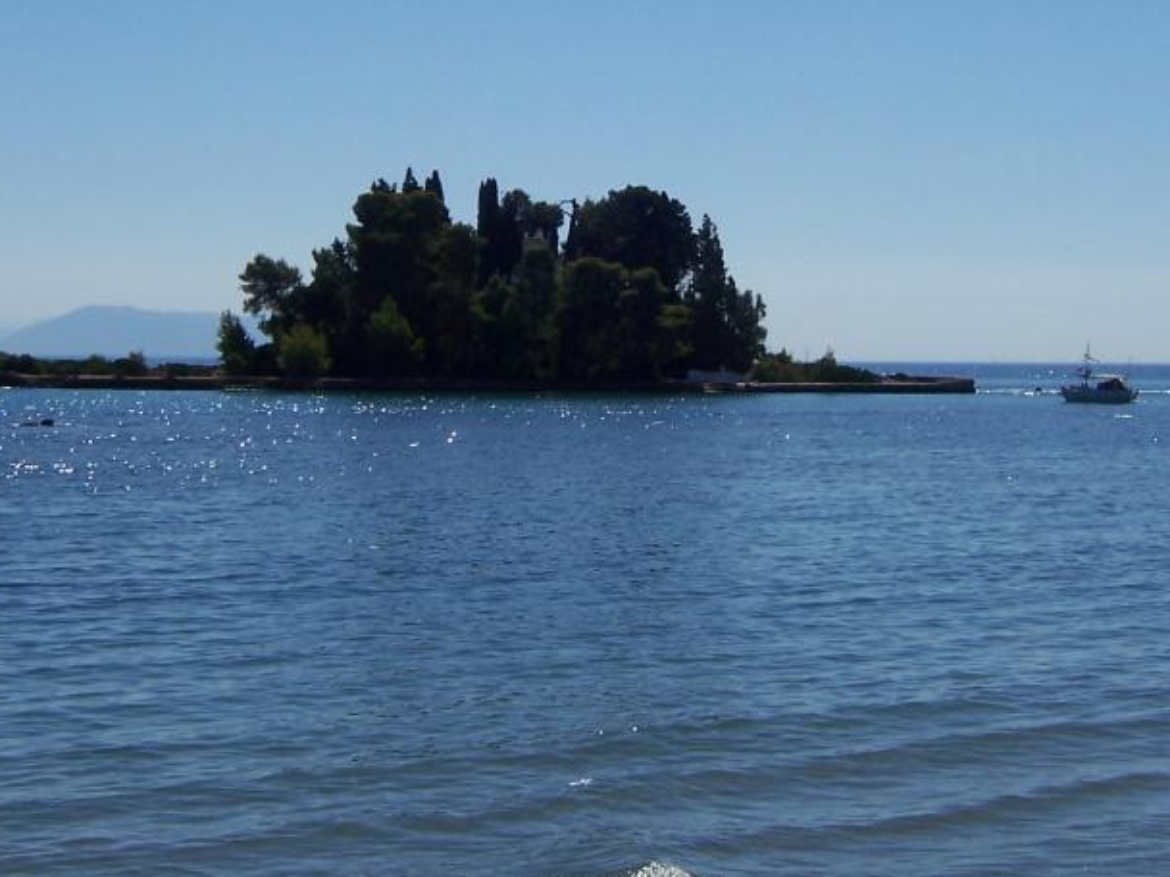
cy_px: 213
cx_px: 589
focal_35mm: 91
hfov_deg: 21.5
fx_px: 3076
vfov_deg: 16.2
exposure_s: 1/1000
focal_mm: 9
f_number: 5.6
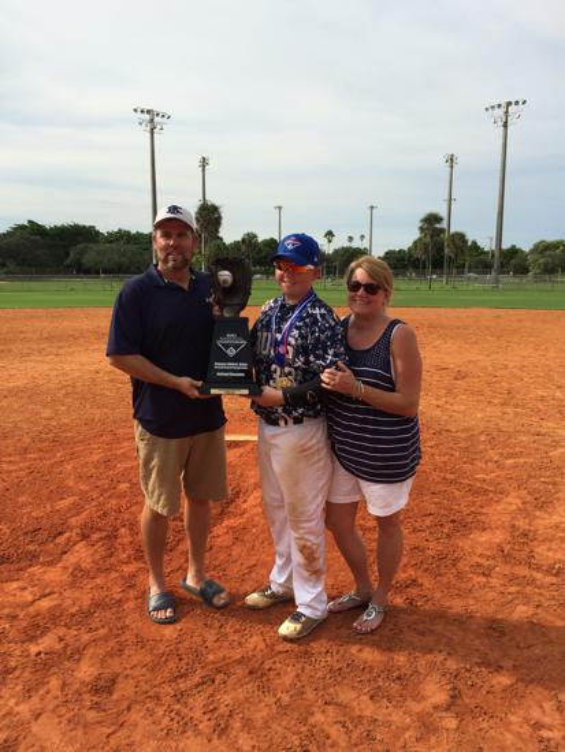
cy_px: 376
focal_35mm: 29
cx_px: 282
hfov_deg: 48.3
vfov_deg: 61.6
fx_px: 631
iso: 32
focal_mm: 4.15
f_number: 2.2
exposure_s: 1/2933
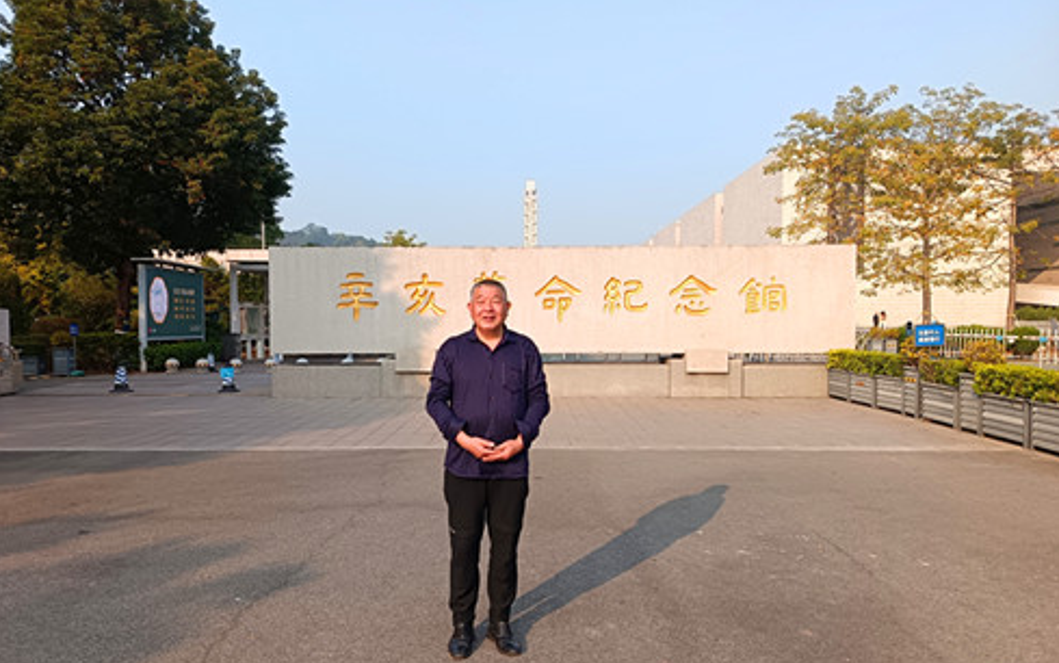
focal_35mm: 26
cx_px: 522
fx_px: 751
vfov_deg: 47.6
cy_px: 352
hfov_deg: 70.4
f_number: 1.75
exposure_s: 1/248
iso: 100
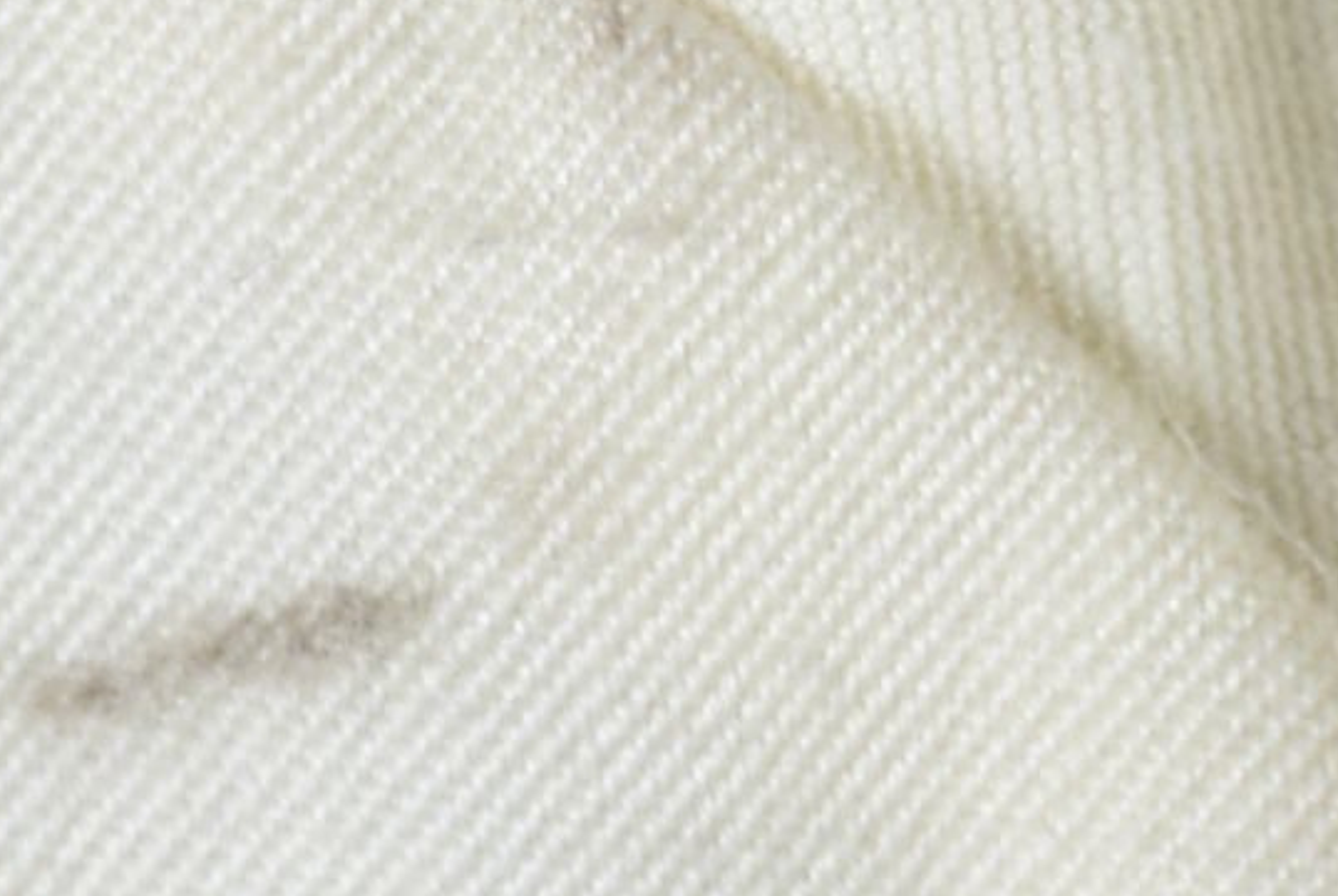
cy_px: 45
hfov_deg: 2.2
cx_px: 1894
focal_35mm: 932
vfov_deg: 1.5
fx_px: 34686
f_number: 14
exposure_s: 1/125
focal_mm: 112
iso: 200
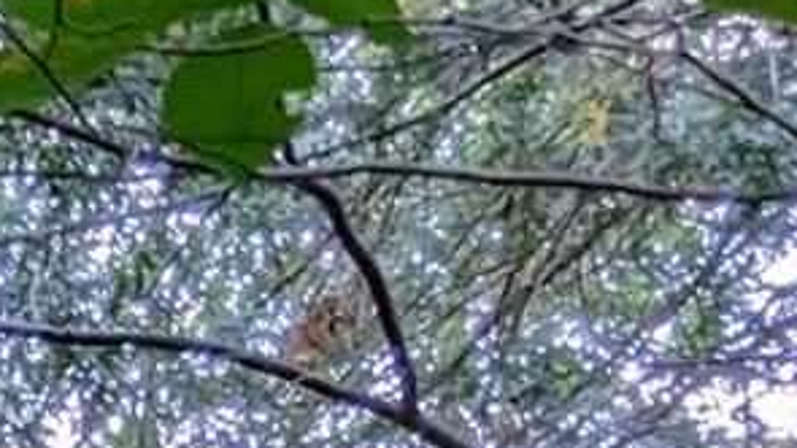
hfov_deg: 15.4
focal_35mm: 121
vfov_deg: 7.9
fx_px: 2557
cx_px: -621
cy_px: 1568
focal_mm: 2.22
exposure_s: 1/23.8
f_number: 2.2
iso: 104
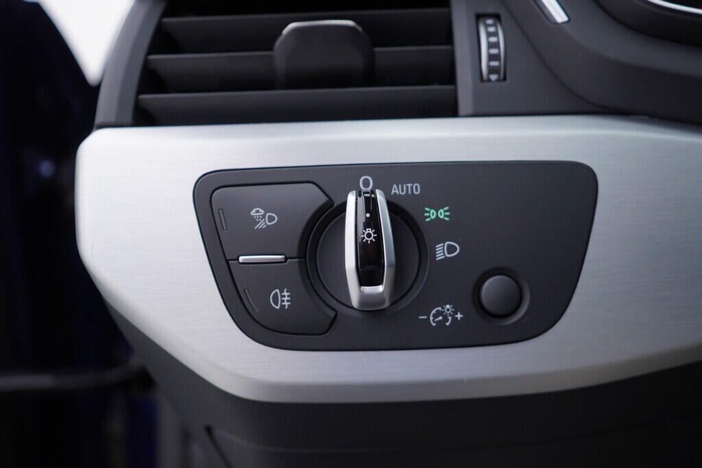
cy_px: 234
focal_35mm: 36
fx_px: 702
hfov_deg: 53.1
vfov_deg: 36.9
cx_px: 351
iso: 125
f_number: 3.2
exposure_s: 1/50
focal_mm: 24
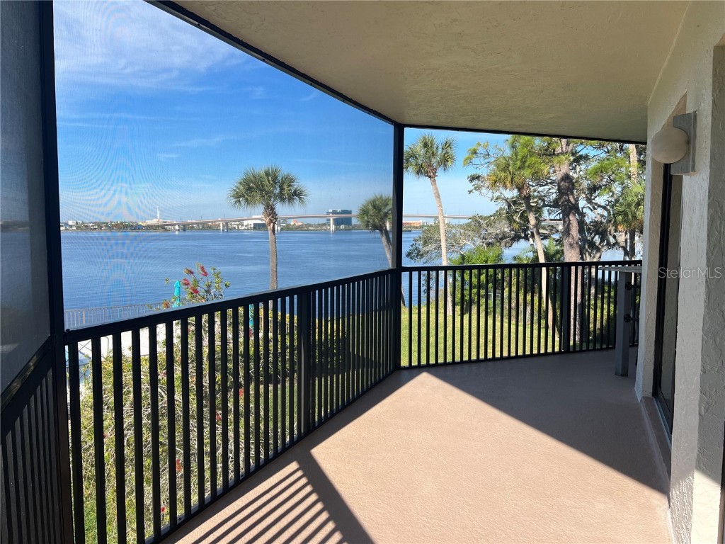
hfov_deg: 67.3
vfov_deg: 53.1
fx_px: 545
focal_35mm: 26
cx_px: 362
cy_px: 272
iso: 50
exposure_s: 1/1511
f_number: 1.5
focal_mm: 5.7
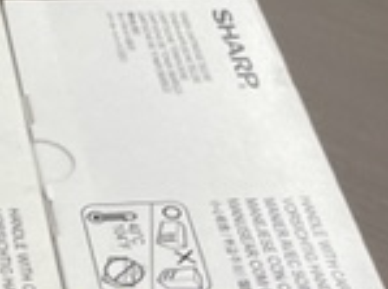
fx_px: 1252
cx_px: -172
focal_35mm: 112
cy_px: 495
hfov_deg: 16.3
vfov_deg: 12.2
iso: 40
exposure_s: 1/100
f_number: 1.6
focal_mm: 4.2
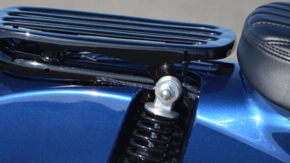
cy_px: 78
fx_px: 3321
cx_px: 50
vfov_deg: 2.8
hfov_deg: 5.0
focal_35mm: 432
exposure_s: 1/4000
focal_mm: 155
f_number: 5
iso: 720
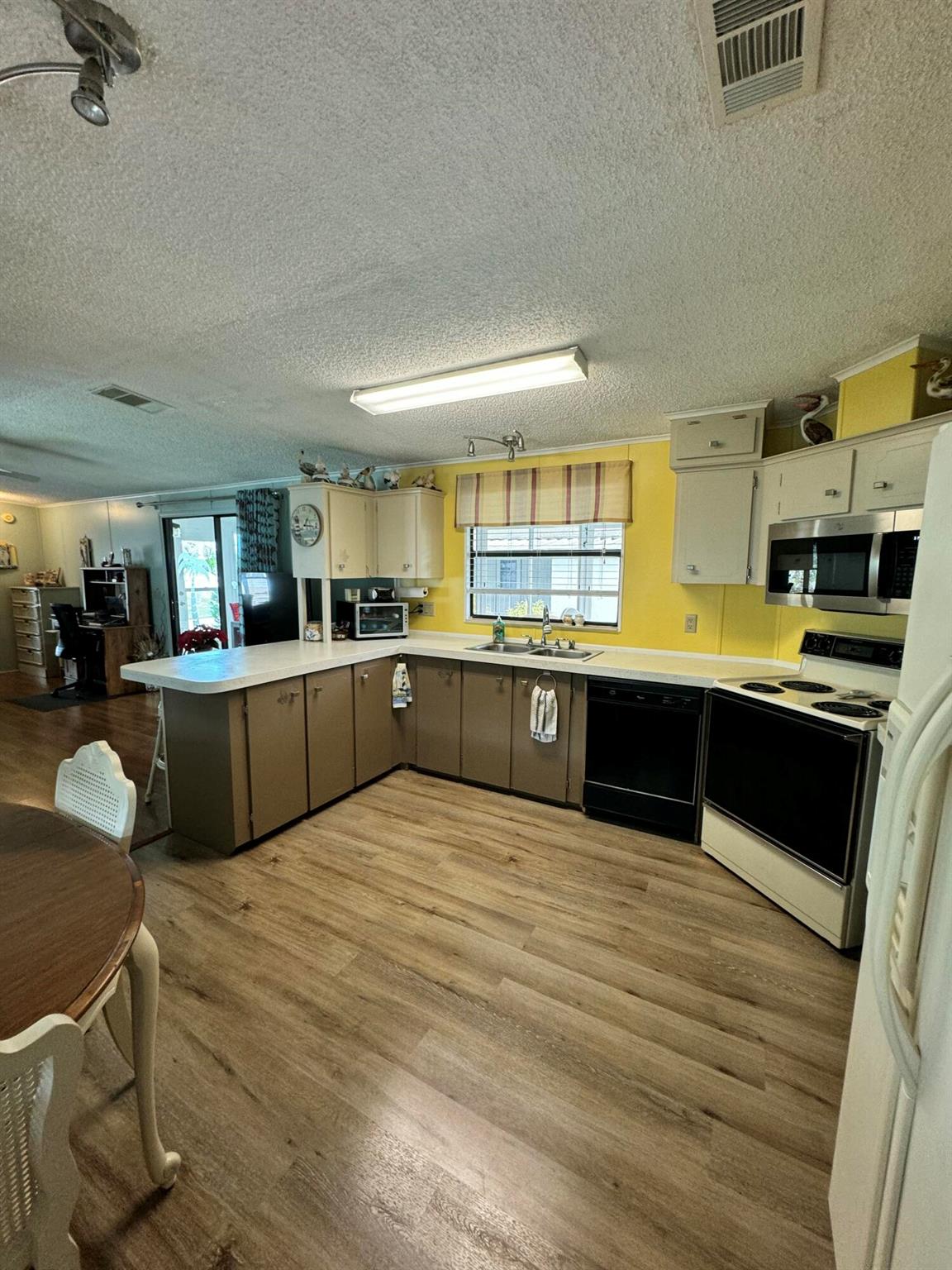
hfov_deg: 85.7
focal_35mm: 14
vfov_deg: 102.1
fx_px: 513
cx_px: 476
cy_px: 635
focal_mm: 2.22
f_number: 2.2
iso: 160
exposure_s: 1/60
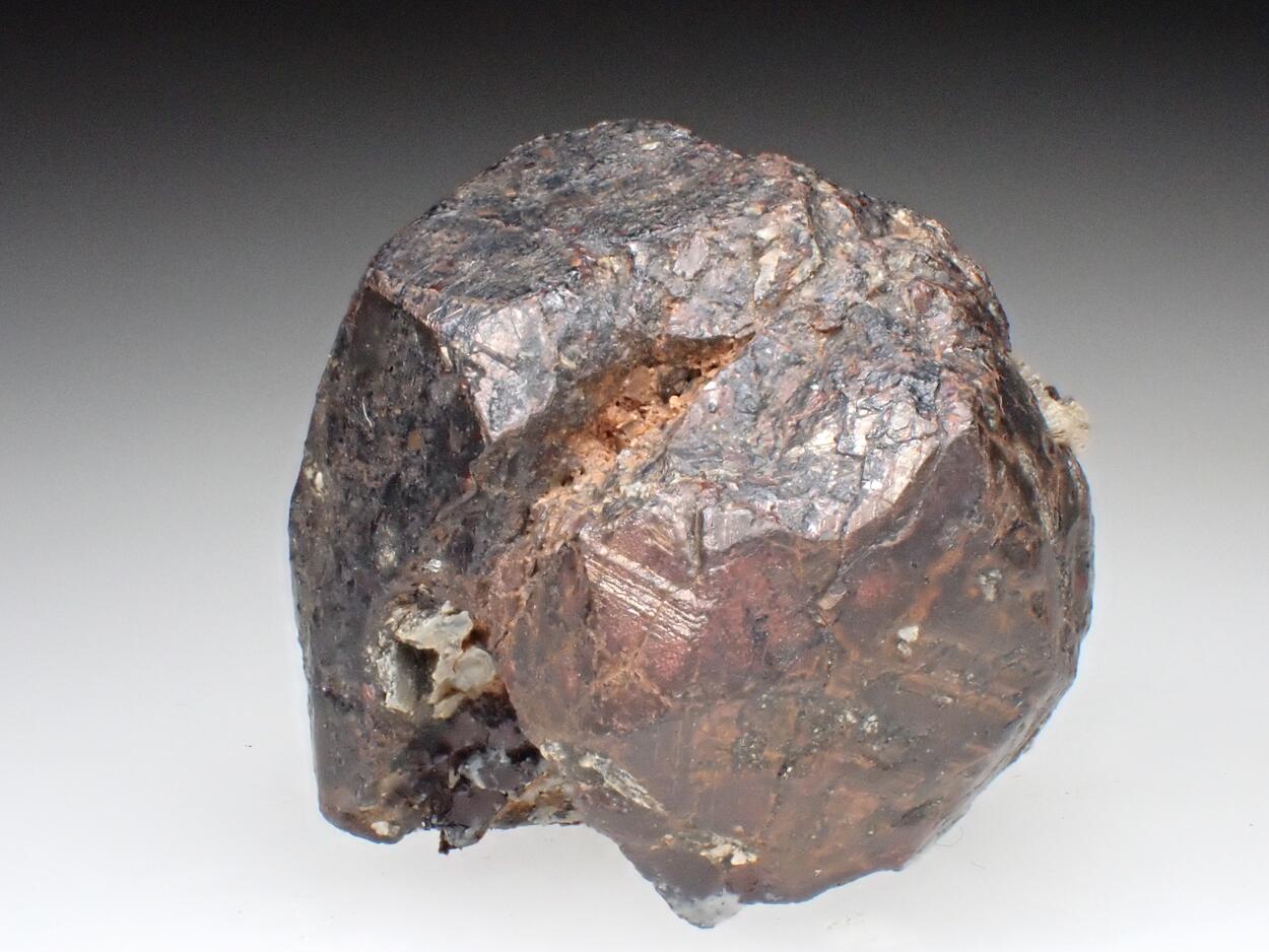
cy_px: 476
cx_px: 634
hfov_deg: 19.6
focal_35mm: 100
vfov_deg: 14.8
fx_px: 3667
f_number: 6.3
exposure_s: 1/320
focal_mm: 18
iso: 800
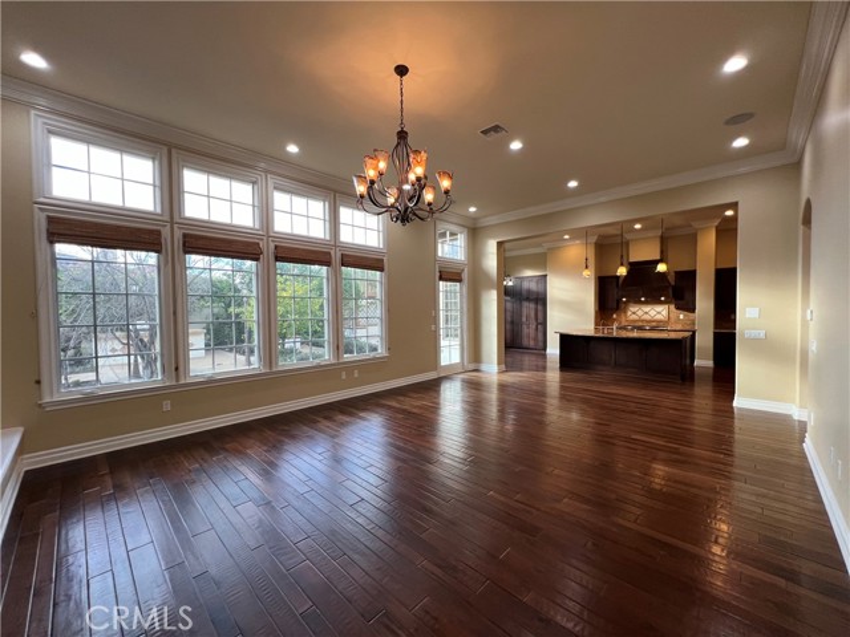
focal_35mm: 13
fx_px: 319
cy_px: 318
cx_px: 425
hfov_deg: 106.2
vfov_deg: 89.9
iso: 160
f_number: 1.8
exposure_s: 1/120
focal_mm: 1.57
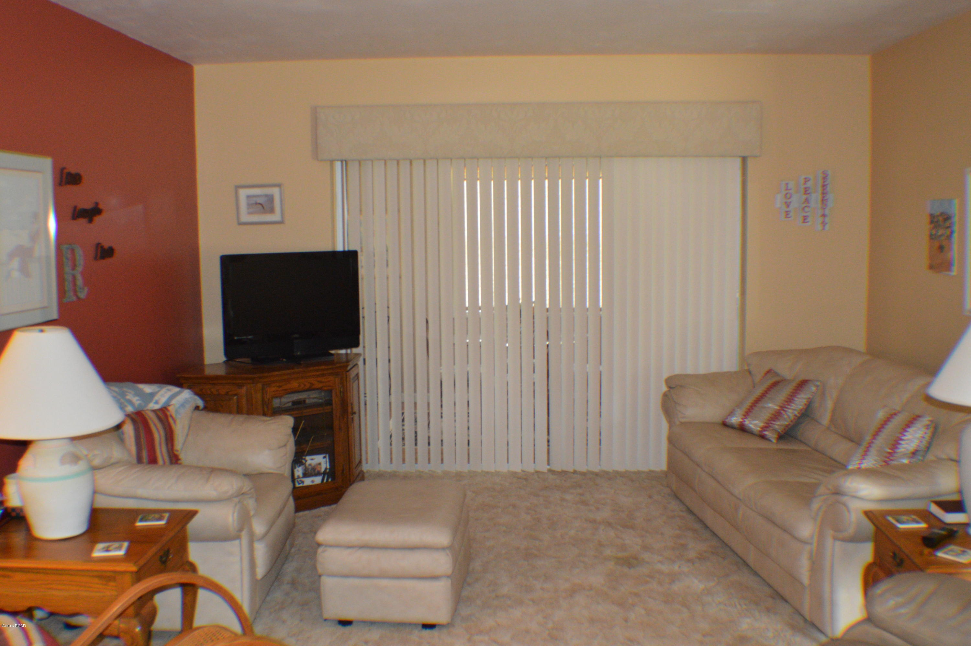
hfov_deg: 46.4
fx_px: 1132
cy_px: 323
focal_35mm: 42
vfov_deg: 31.8
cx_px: 486
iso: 1800
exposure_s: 1/60
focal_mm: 28
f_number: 4.5
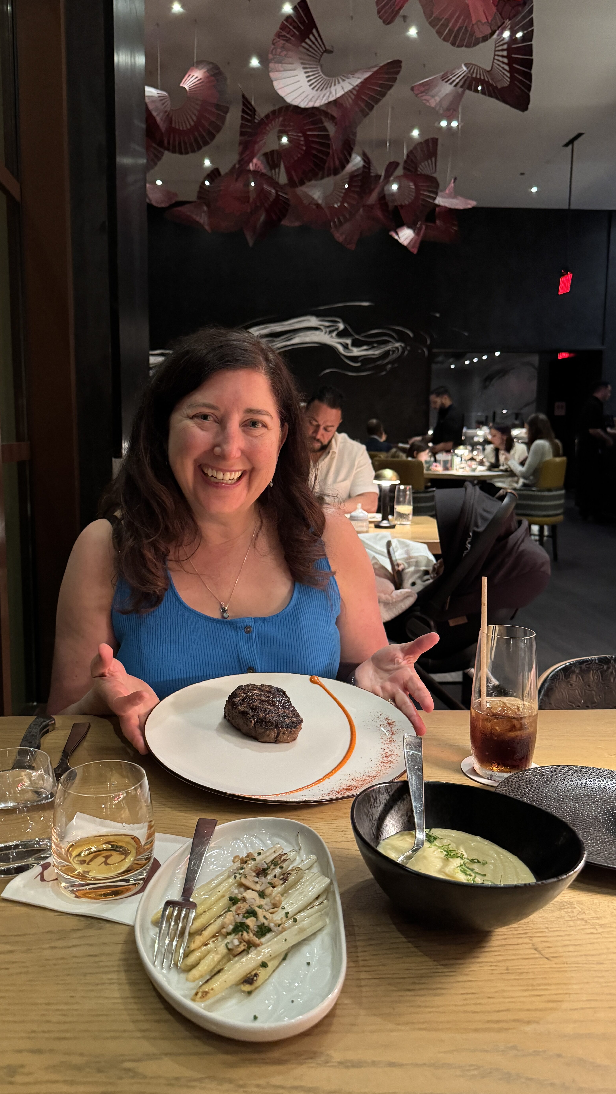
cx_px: 261
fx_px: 784
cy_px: 543
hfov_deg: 42.8
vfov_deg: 69.9
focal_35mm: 27
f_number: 1.78
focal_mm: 6.76
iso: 1250
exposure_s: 1/30
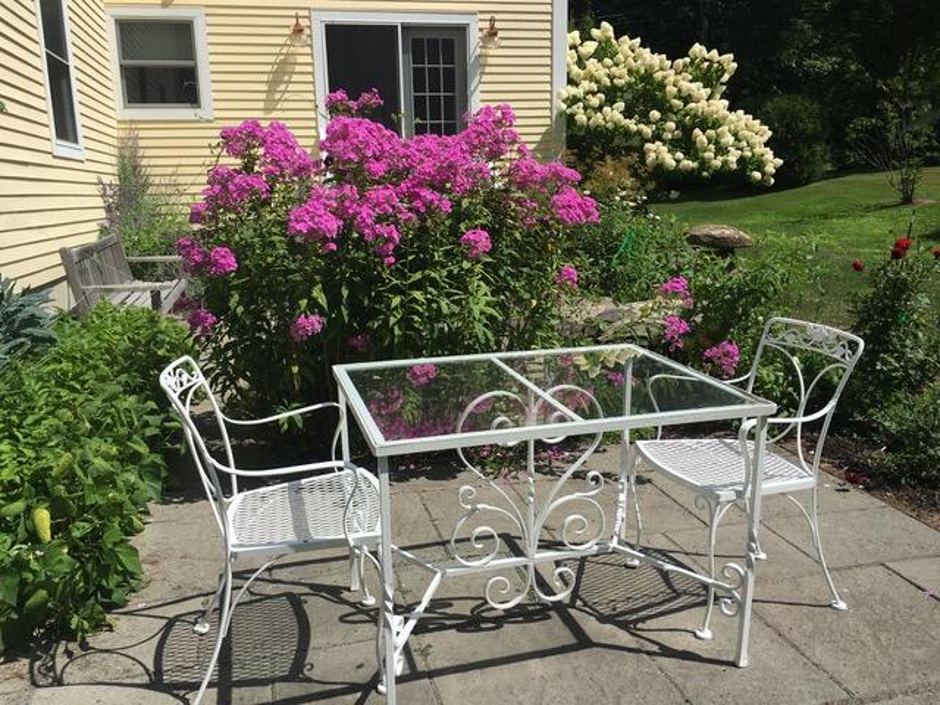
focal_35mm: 29
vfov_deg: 48.2
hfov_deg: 61.7
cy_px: 352
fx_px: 787
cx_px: 470
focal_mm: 4.15
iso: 25
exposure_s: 1/2404
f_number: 2.2
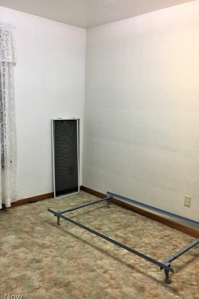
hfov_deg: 42.3
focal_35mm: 31
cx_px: 96
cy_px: 150
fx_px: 257
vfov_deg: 60.3
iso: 125
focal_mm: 4.15
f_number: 2.2
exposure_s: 1/30
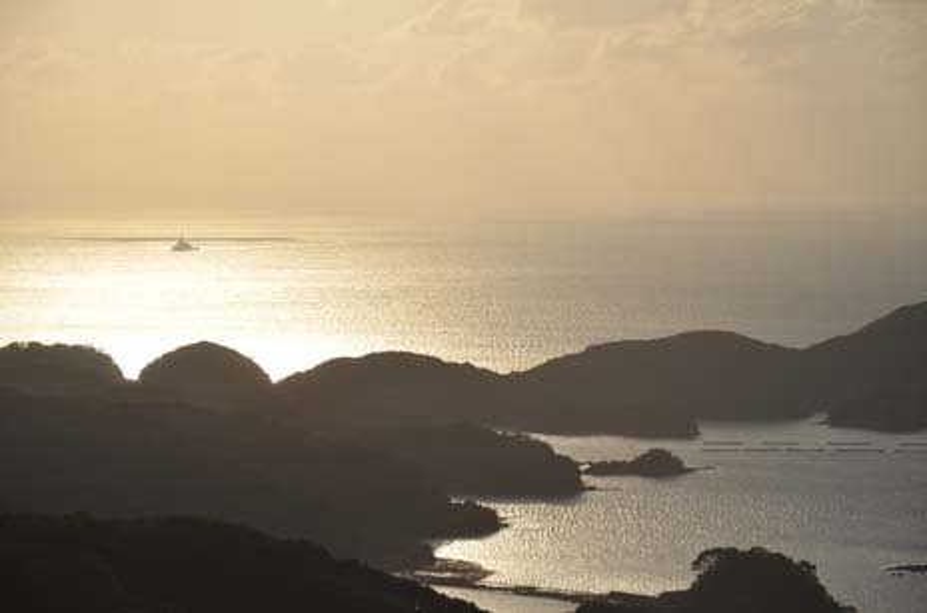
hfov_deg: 13.1
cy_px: 306
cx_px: 464
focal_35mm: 158
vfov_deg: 8.7
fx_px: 4046
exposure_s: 1/6400
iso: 400
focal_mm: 105
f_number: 8
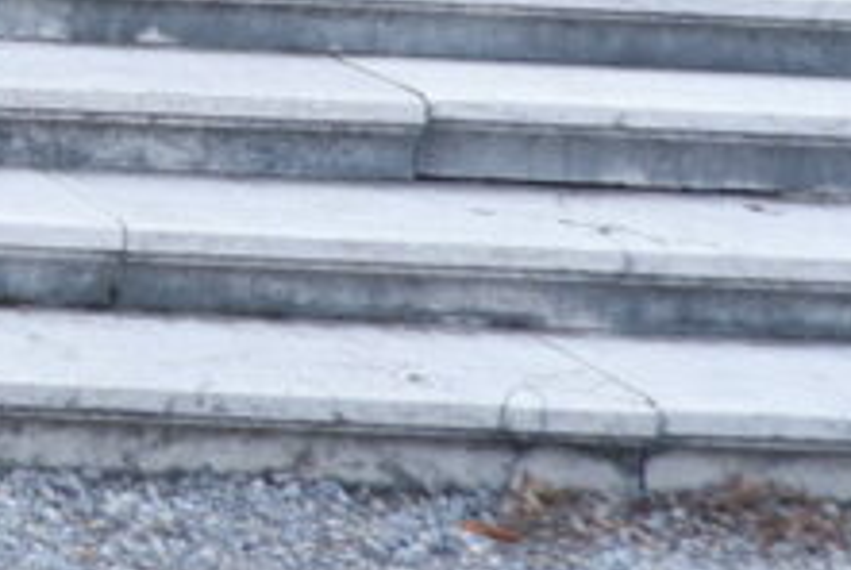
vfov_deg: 9.1
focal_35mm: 133
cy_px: -888
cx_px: -1321
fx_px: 3148
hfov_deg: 11.8
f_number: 3.5
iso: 200
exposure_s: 1/25
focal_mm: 15.2
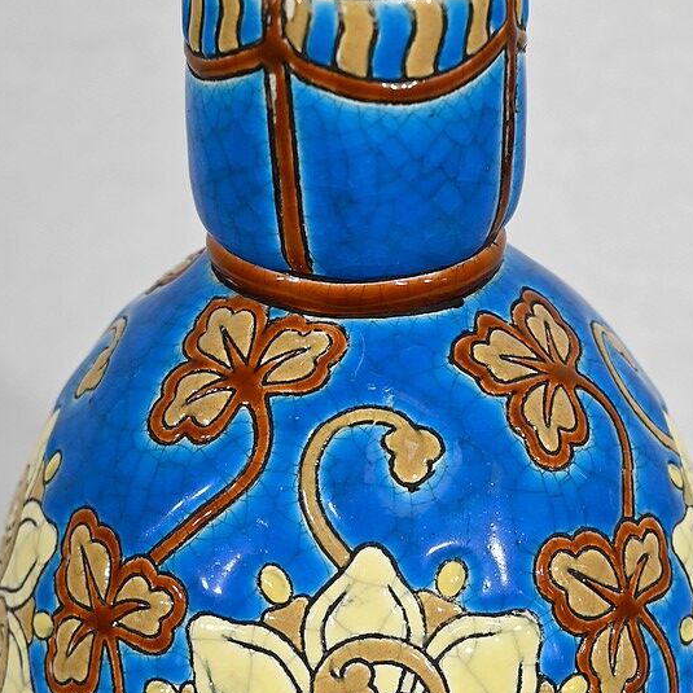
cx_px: 347
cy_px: 523
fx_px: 1812
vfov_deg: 21.5
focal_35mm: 80
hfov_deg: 21.7
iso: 280
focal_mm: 42
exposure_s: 1/250
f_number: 5.6
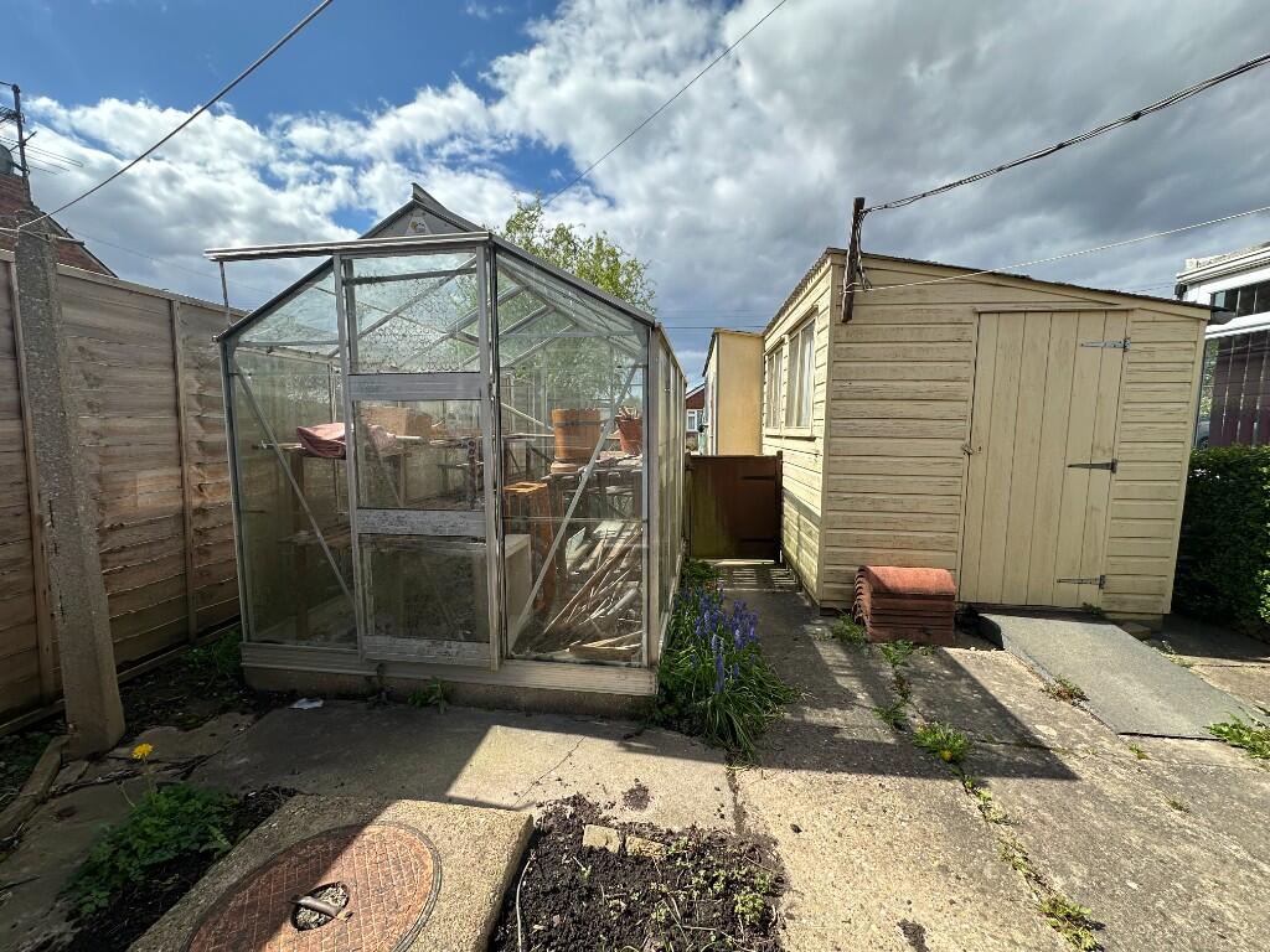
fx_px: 514
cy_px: 476
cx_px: 635
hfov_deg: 102.1
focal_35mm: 14
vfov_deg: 85.7
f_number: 2.2
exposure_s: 1/1195
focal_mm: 2.22
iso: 50
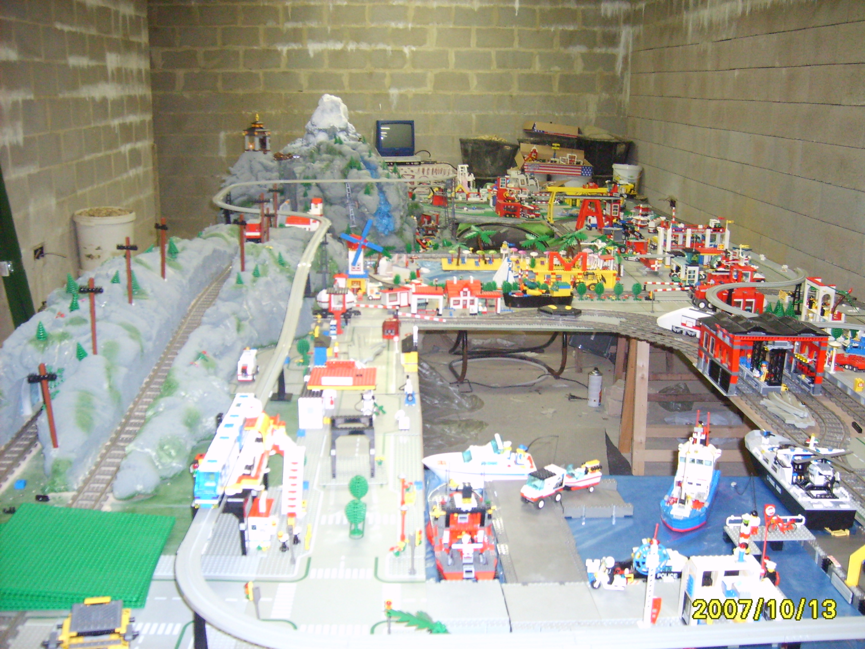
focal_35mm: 35
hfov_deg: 52.6
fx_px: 875
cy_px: 324
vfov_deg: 40.7
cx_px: 432
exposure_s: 1/45
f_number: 2.8
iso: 253
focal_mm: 5.8
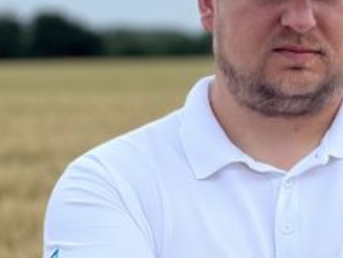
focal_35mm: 233
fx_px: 2312
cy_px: 128
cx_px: 445
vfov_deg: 6.4
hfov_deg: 8.4
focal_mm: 9
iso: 32
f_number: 2.8
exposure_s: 1/723
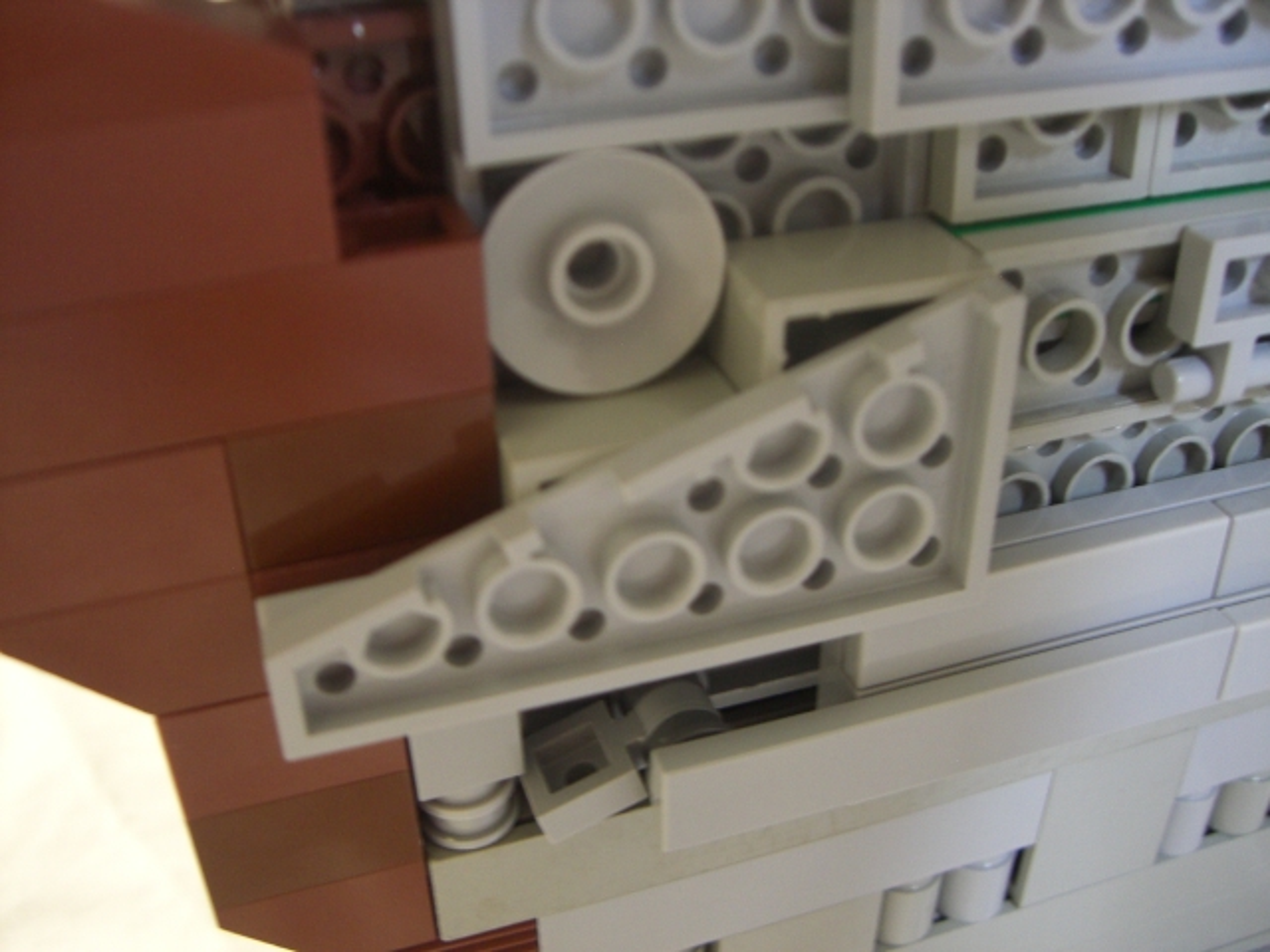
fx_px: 1394
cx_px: 635
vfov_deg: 37.7
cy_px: 476
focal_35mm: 38
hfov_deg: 49.0
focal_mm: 6.2
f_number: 2.7
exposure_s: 1/8
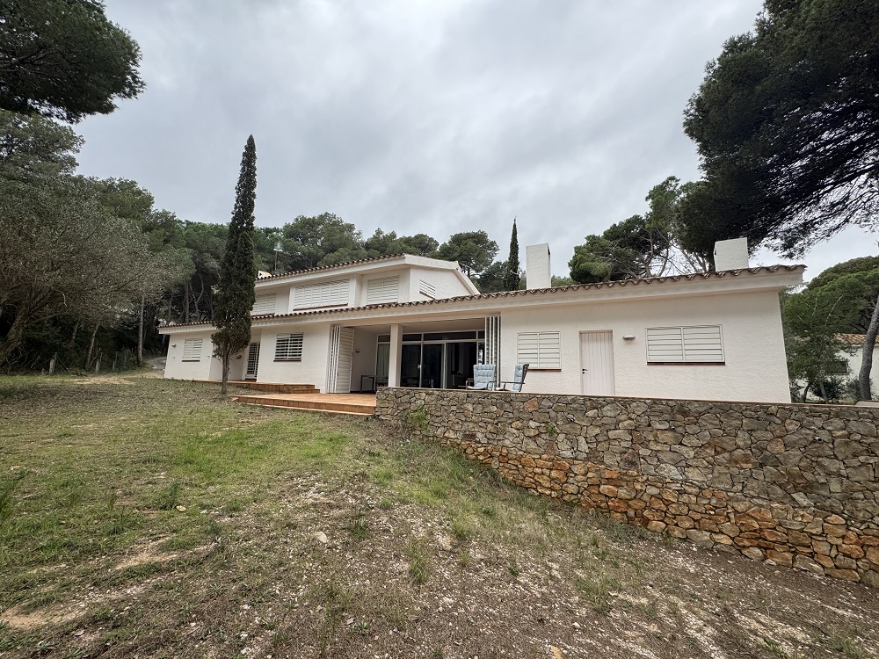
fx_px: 356
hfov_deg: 102.1
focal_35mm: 14
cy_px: 330
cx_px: 440
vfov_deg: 85.7
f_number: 2.2
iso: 50
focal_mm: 2.22
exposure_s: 1/600
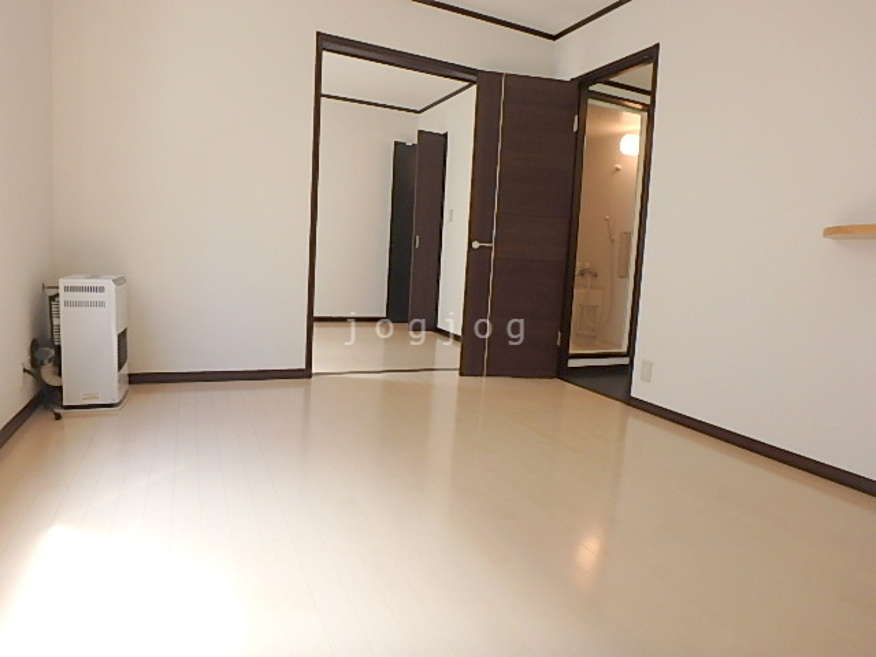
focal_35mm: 21
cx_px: 438
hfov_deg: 79.0
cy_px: 328
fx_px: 531
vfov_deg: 63.4
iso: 200
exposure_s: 1/60
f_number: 3.5
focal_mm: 3.7
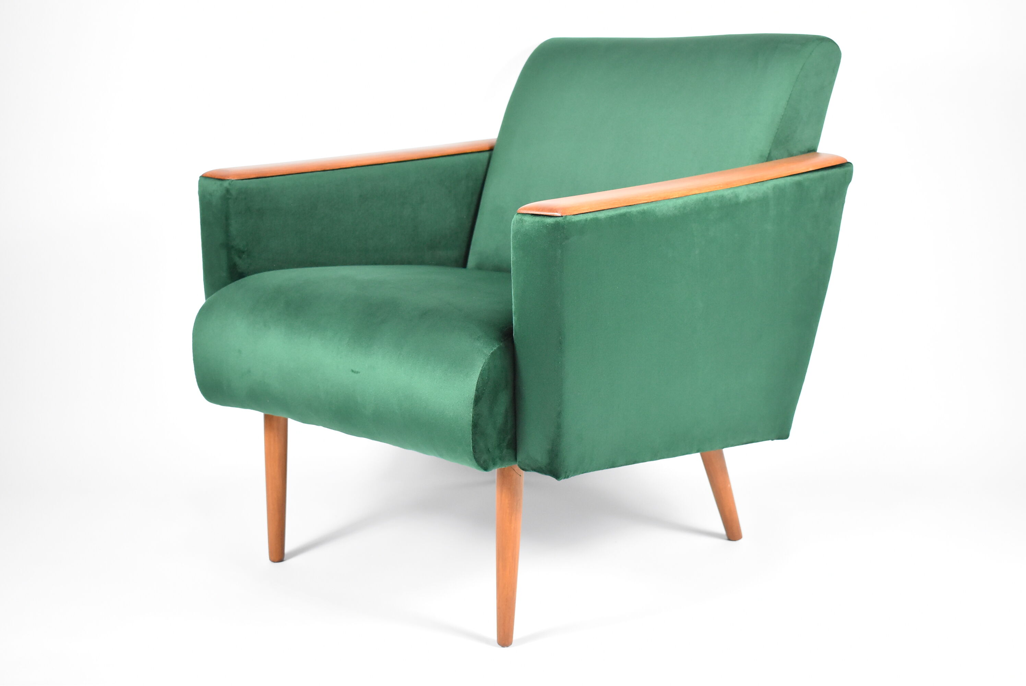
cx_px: 513
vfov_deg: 26.5
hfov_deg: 38.9
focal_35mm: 51
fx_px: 1455
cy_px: 343
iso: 2500
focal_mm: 34
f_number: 4.5
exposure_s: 1/125
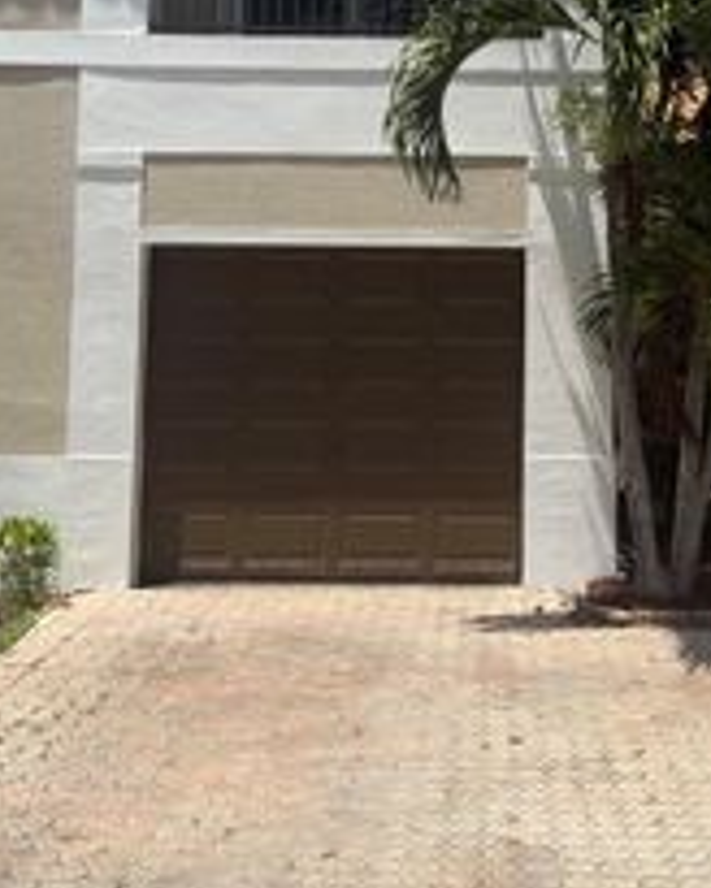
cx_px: 477
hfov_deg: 26.5
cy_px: 210
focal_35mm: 57
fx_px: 1499
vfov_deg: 32.3
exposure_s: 1/5319
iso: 80
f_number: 1.78
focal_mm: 6.76
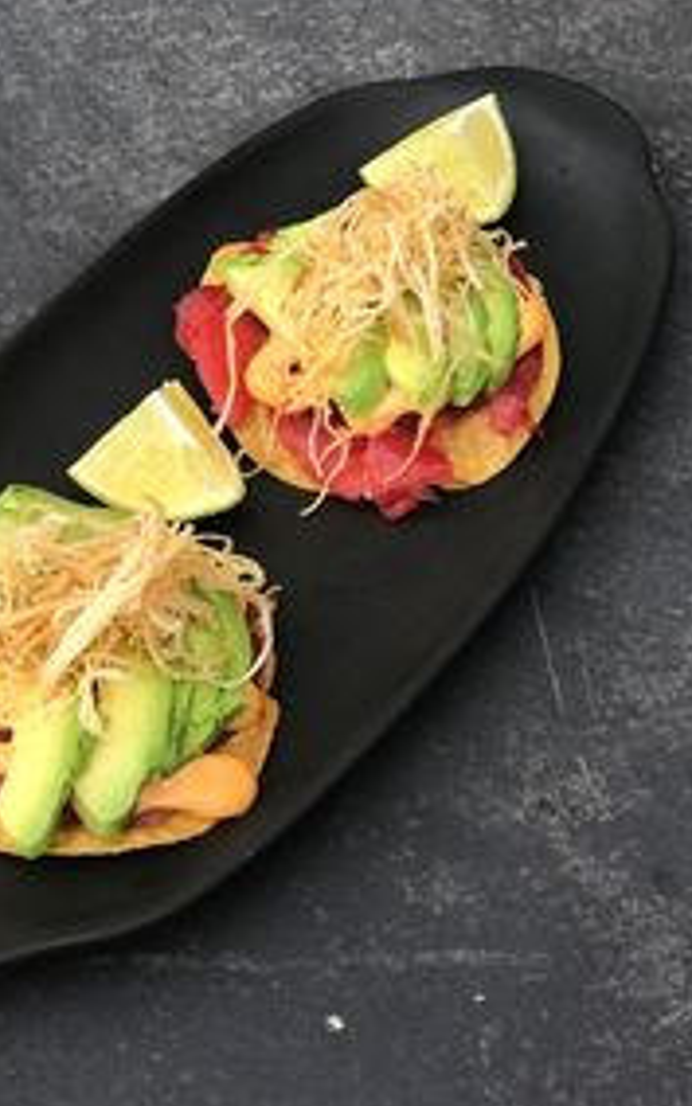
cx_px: 203
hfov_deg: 14.3
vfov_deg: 22.8
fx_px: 2745
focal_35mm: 91
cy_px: 469
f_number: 2.8
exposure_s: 1/60
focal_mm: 6.6
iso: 25
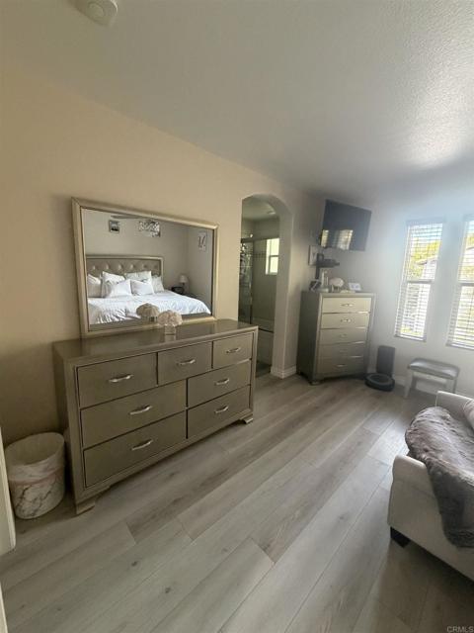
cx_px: 237
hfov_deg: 85.7
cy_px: 316
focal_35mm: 14
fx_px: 256
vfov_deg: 102.1
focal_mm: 2.22
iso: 320
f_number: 2.2
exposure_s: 1/60
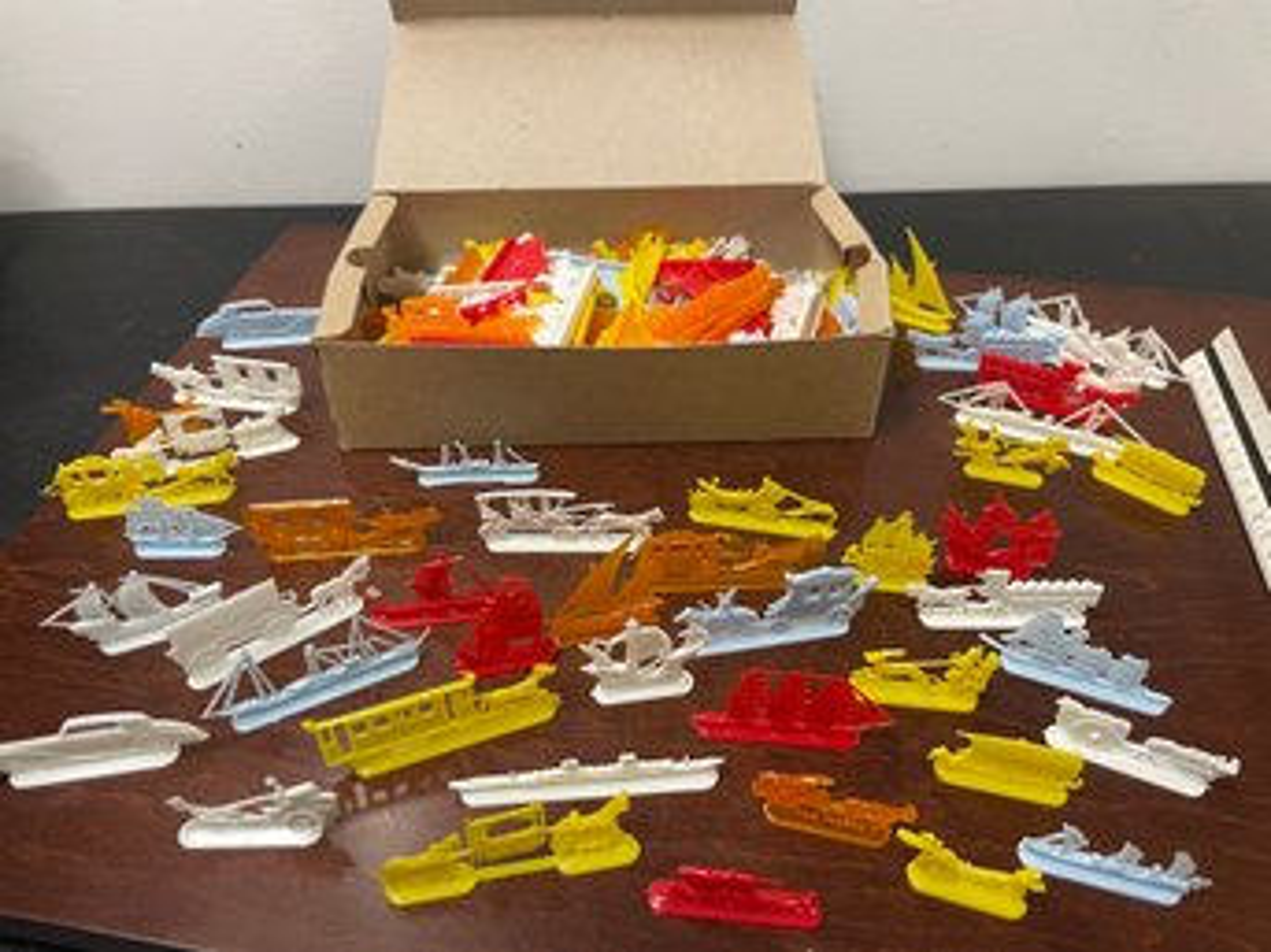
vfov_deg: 53.0
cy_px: 476
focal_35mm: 26
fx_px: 954
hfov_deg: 67.3
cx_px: 636
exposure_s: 1/60
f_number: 1.6
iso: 125
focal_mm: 4.2
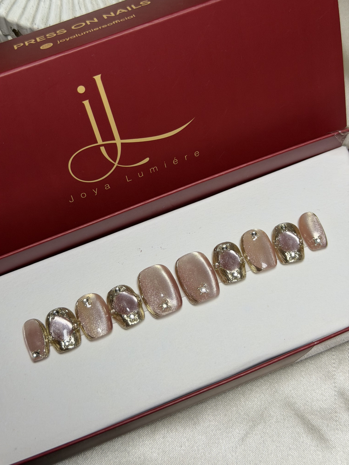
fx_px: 645
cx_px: 174
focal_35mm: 48
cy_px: 232
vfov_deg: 39.7
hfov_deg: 30.3
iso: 80
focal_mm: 6.76
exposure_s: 1/100
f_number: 1.78
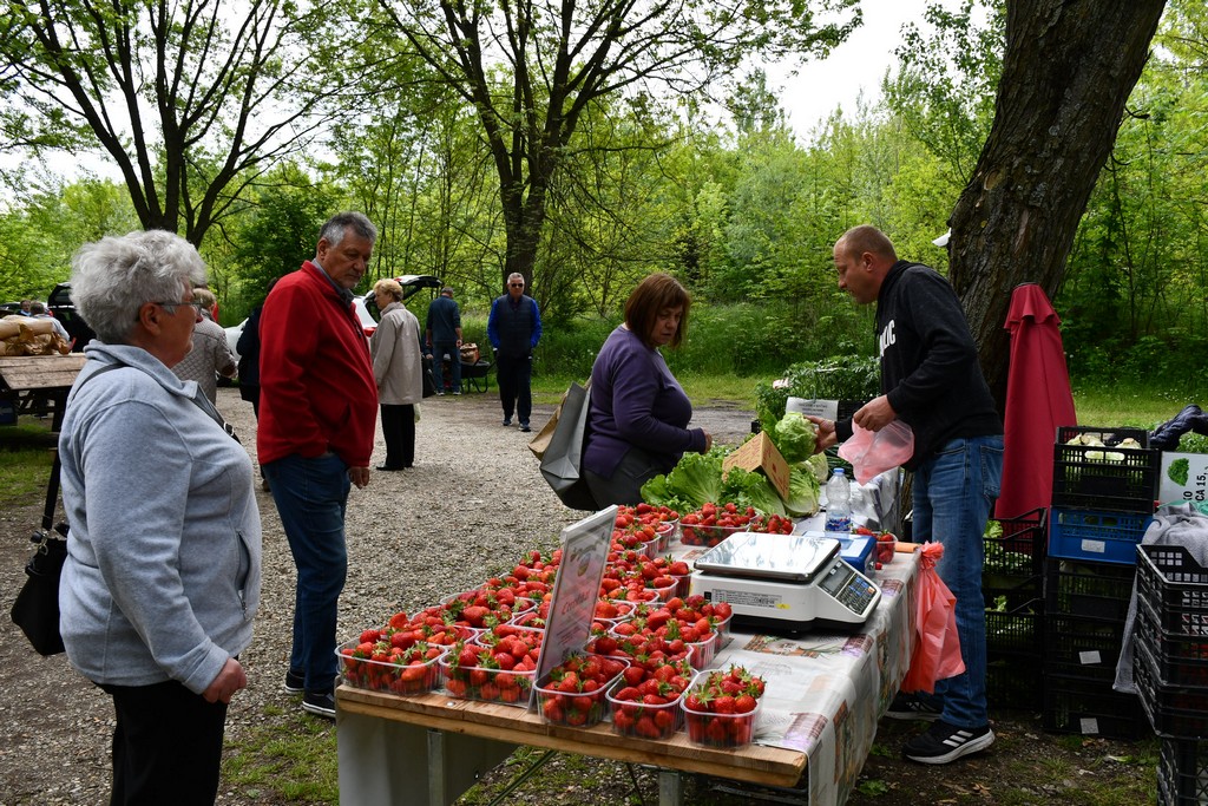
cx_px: 604
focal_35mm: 33
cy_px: 403
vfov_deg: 40.0
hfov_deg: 57.2
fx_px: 1107
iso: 200
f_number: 7.1
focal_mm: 22
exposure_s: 1/250
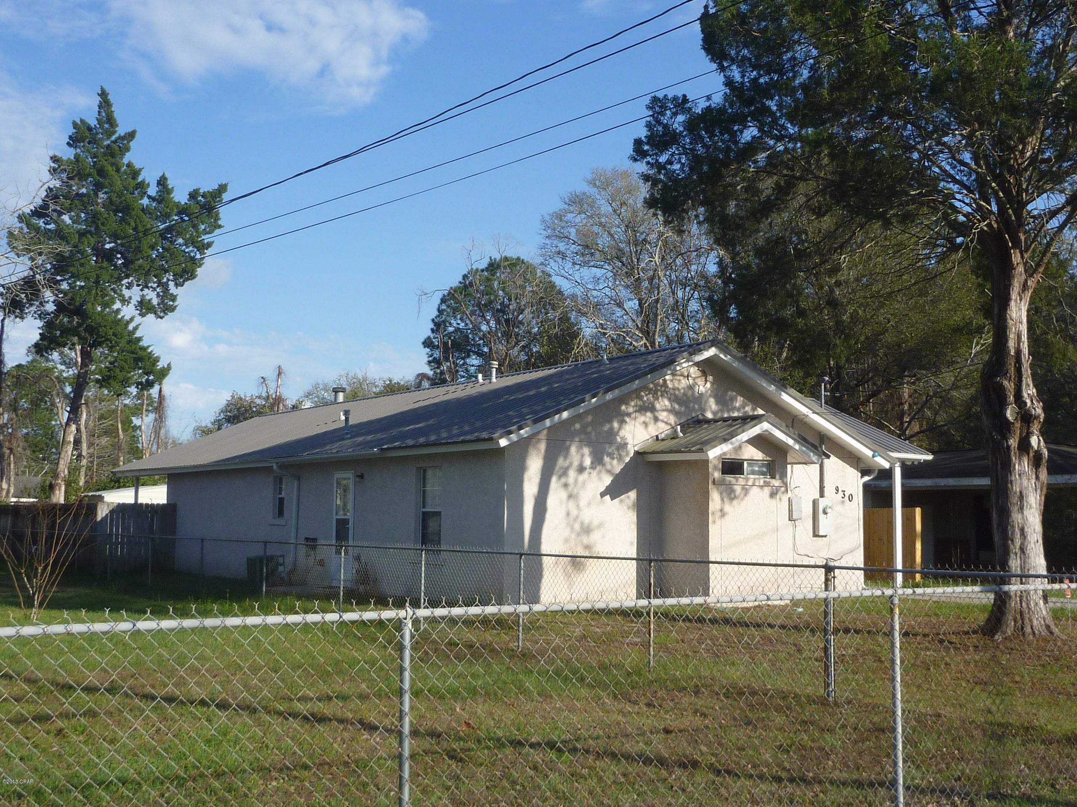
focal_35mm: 41
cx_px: 538
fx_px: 1276
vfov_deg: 35.1
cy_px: 404
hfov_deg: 45.8
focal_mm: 4.9
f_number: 3.3
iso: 100
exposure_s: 1/1000
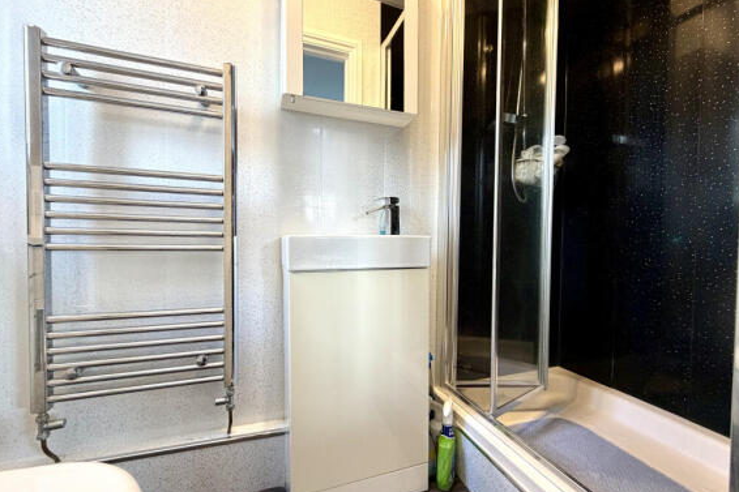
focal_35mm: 15
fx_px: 308
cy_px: 251
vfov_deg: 77.3
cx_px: 373
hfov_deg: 100.4
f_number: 2.2
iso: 160
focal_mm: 2.22
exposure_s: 1/50
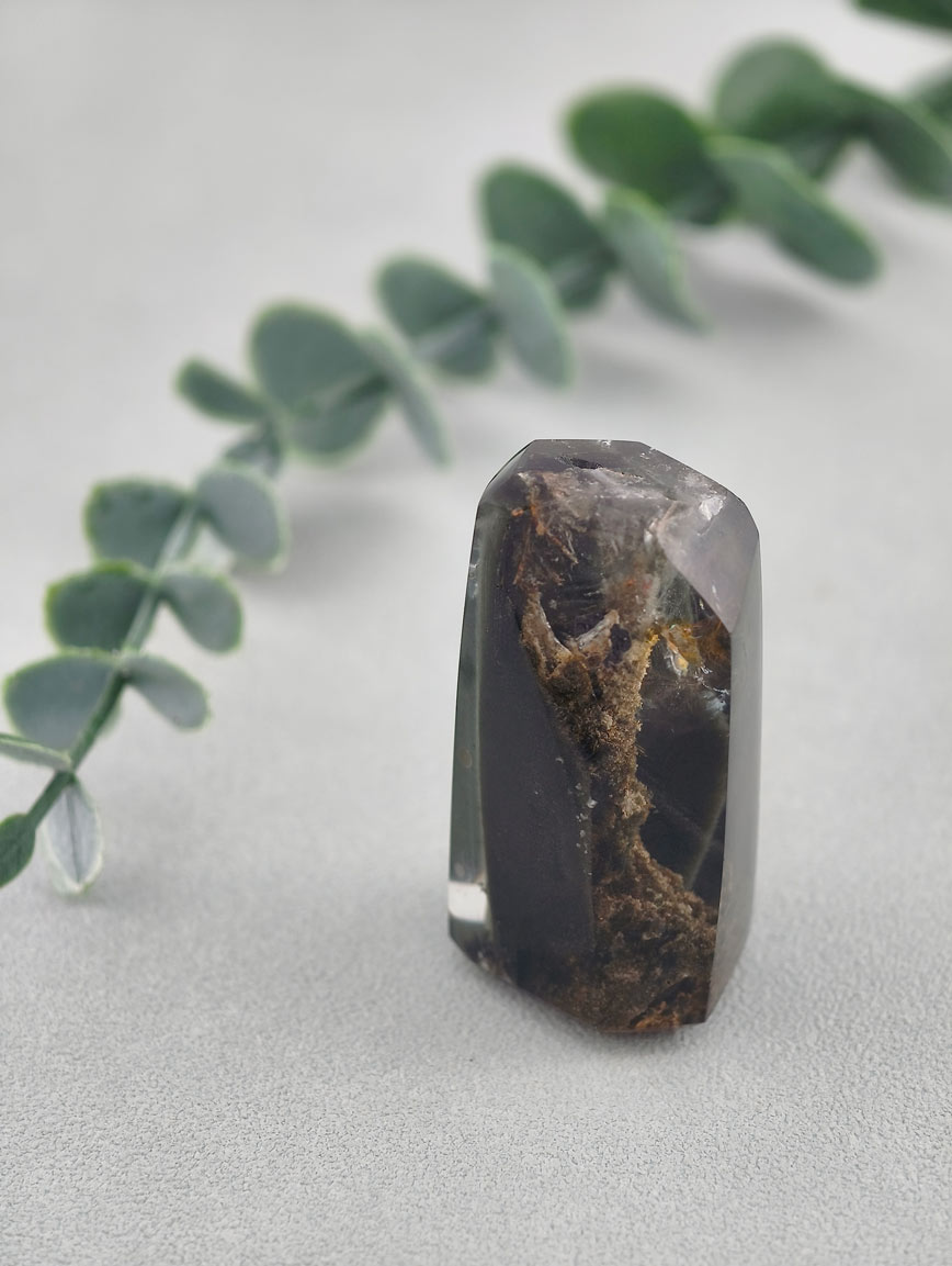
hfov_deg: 17.4
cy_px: 633
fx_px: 3109
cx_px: 476
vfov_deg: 23.0
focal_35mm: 85
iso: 125
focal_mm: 22.48
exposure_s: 1/160
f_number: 2.67
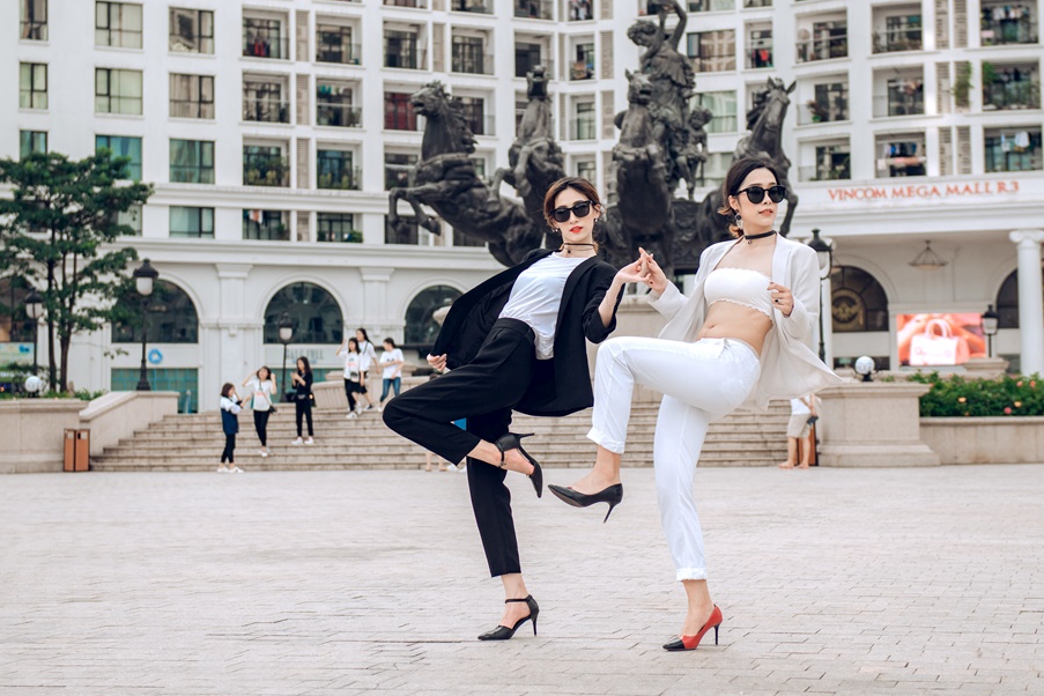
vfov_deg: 18.9
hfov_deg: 28.1
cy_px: 266
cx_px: 557
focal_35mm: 72
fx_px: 2088
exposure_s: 1/640
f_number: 3.5
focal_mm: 52
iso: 200
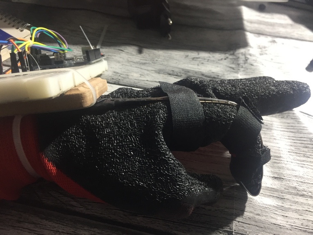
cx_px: 156
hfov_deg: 61.7
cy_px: 118
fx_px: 262
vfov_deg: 48.2
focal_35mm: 29
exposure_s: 1/33
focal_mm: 4.15
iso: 125
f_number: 2.2
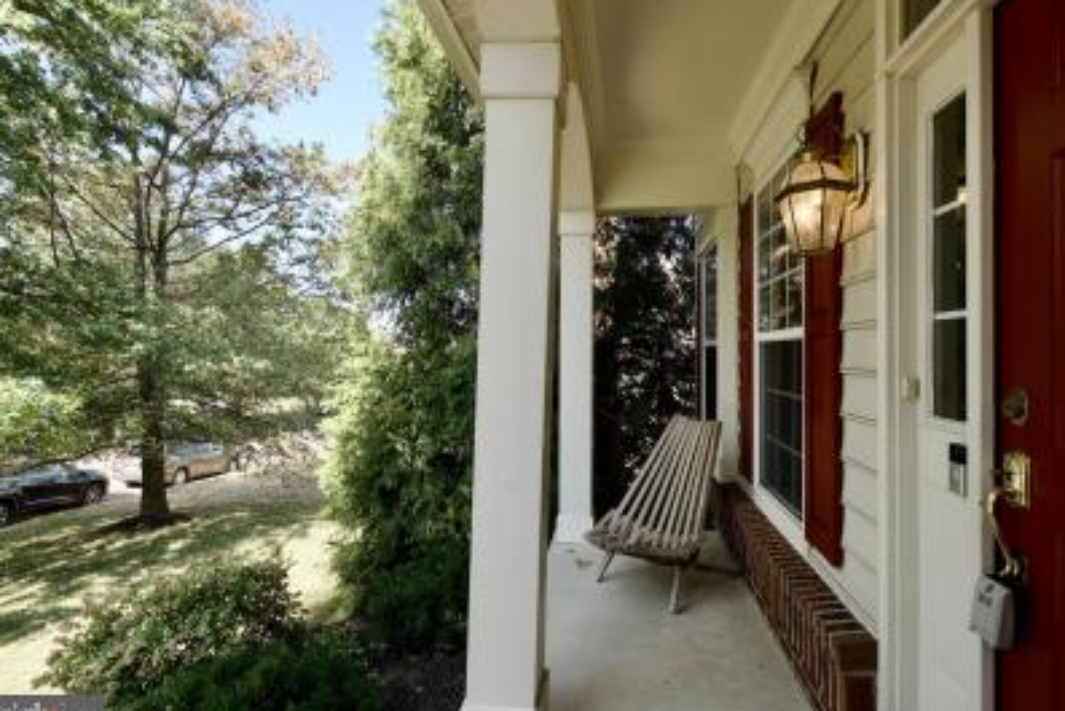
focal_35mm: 17
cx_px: 577
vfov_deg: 70.4
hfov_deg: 93.0
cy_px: 335
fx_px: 503
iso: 1250
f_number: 7.1
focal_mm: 10
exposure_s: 1/1000
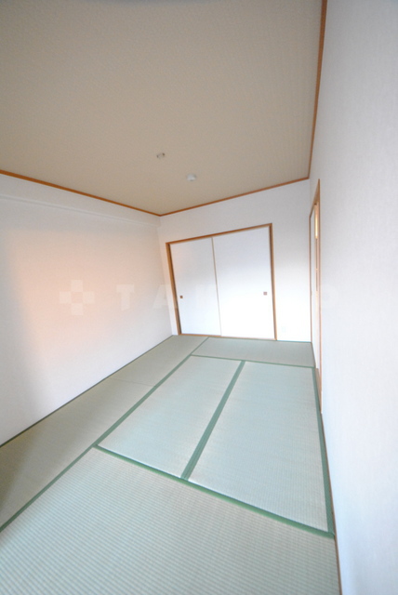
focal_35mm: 12
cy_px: 298
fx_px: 199
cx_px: 199
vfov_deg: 112.6
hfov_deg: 90.1
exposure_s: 1/6
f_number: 4.5
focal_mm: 8
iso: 1600
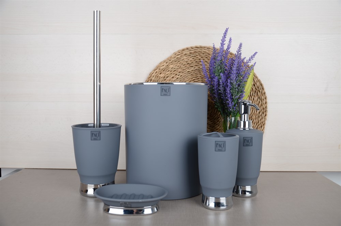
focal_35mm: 33
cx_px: 170
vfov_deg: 39.8
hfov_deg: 57.3
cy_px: 113
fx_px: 312
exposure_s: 1/160
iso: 100
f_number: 3.8
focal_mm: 22
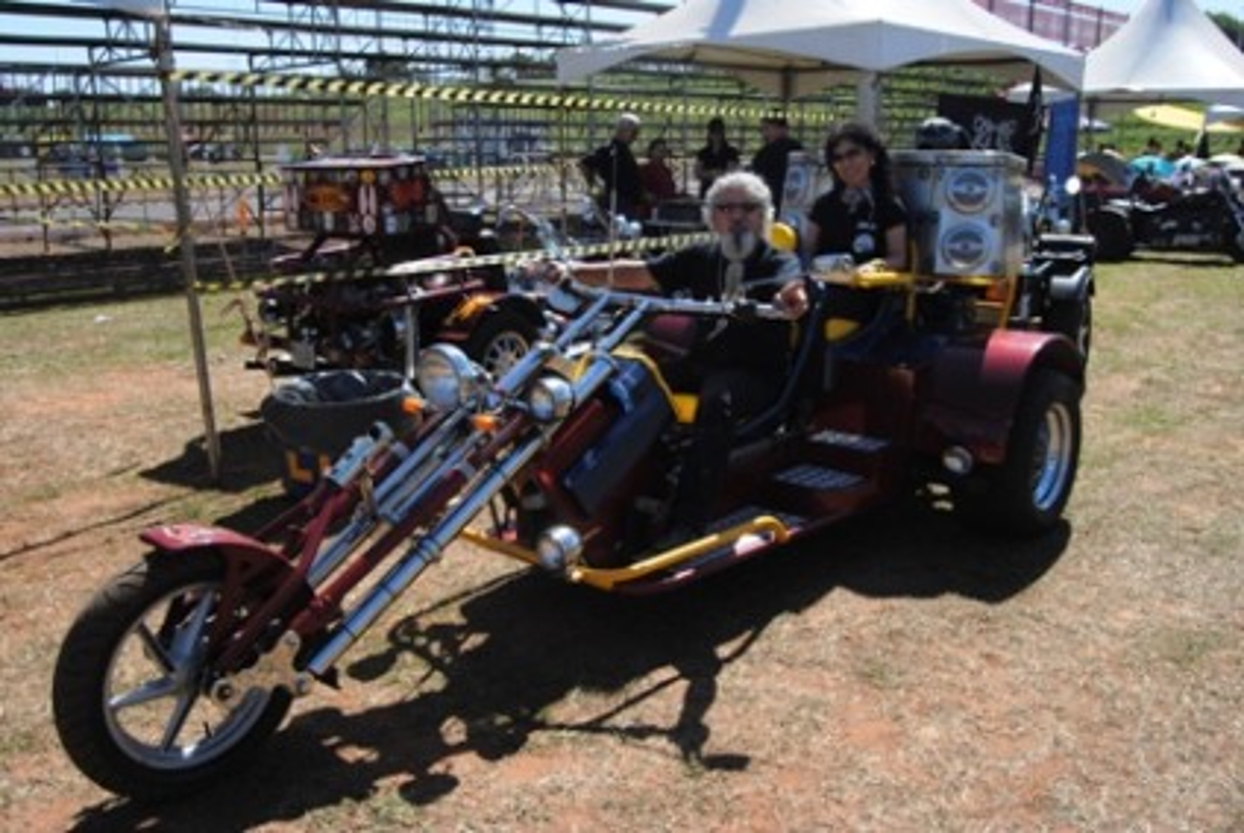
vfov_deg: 40.1
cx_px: 622
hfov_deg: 57.2
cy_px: 416
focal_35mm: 33
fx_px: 1142
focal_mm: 22
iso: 100
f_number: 8
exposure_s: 1/250
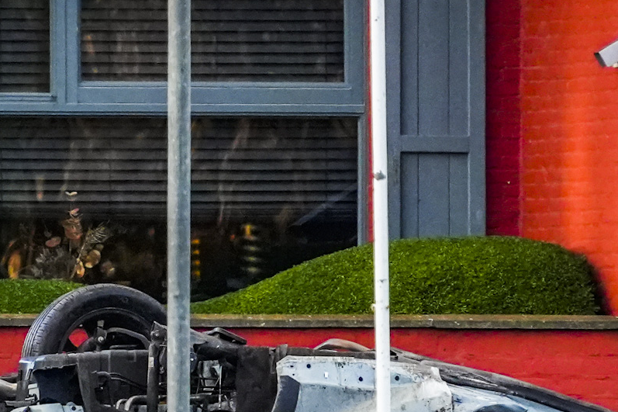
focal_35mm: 2169
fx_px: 37224
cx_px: 375
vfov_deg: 0.6
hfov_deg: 1.0
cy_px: 370
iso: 3200
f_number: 6.3
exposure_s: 1/1250
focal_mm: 600
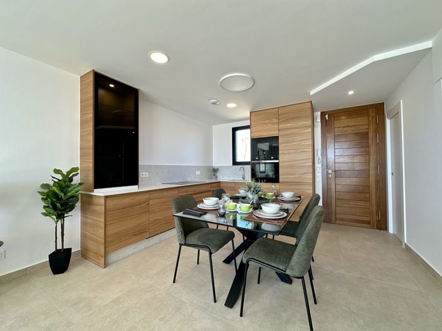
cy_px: 166
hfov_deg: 102.1
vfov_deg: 85.6
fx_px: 179
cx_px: 221
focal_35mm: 14
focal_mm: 2.22
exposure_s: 1/100
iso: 50
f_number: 2.2
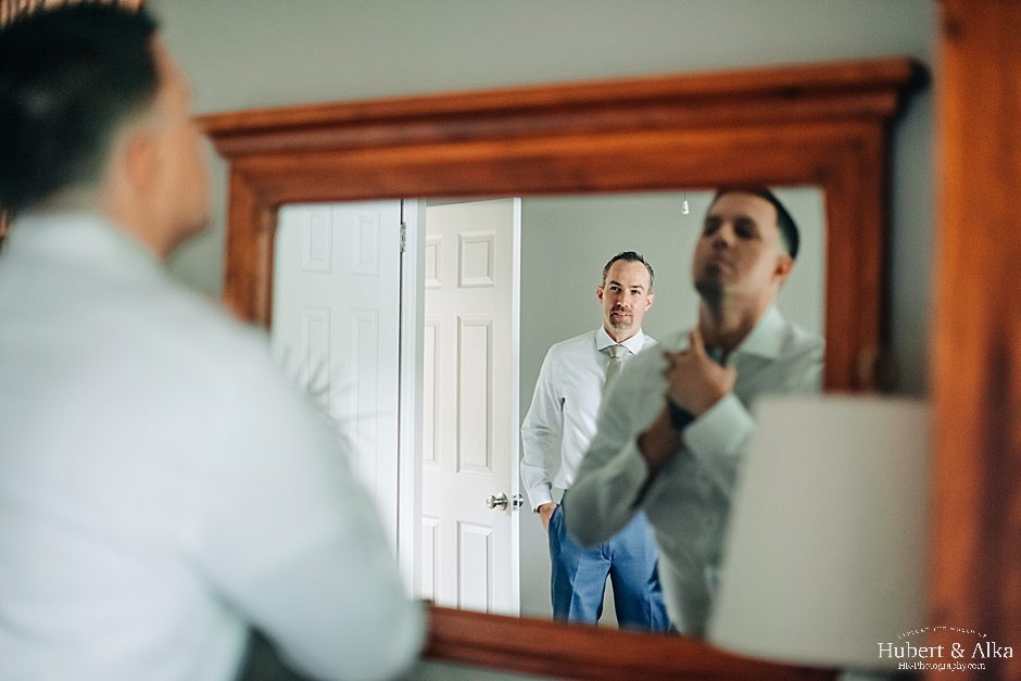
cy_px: 340
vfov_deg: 27.0
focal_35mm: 50
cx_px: 510
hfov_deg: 39.6
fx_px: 1418
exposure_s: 1/200
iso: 800
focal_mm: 50
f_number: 1.4
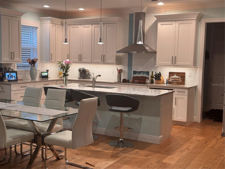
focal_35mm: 48
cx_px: 112
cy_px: 84
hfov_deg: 39.7
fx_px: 312
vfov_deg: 30.3
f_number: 1.78
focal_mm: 6.76
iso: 125
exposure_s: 1/60
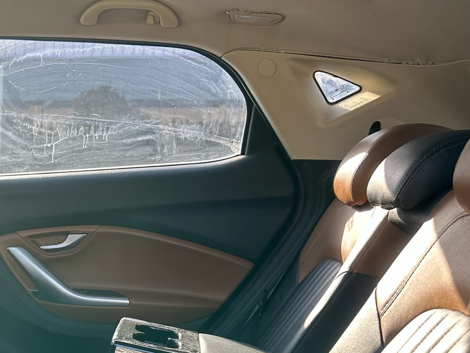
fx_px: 747
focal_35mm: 55
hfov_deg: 31.8
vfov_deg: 25.6
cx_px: -15
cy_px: 329
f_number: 1.78
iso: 80
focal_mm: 6.86
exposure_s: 1/254
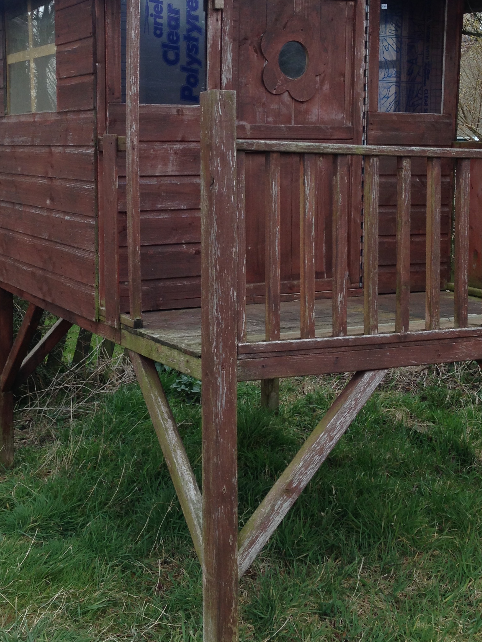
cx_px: 173
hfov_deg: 27.9
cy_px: 246
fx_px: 965
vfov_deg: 36.6
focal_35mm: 52
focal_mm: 4.12
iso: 50
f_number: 2.4
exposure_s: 1/60
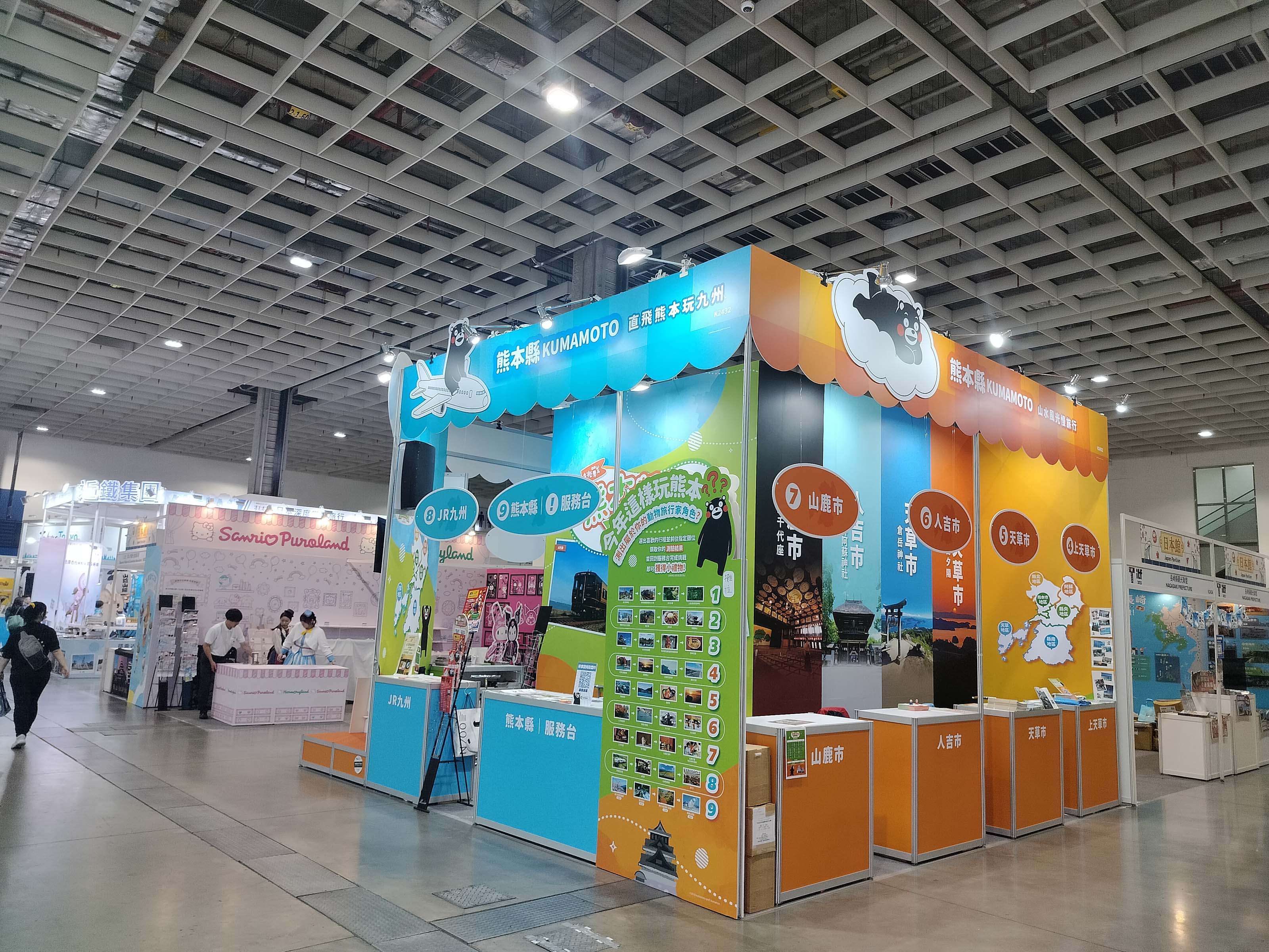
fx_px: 880
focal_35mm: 24
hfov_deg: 71.6
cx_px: 634
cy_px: 476
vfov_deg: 56.8
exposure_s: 1/120
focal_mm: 5.24
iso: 200
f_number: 1.7
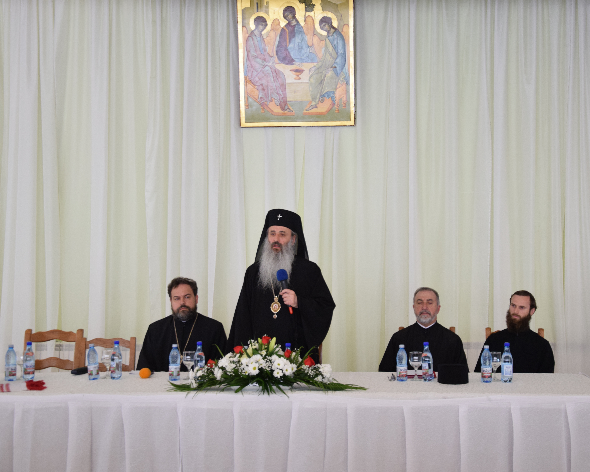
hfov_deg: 31.6
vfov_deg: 25.6
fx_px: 1040
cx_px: 345
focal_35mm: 60
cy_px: 235
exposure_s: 1/50
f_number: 4.5
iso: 1000
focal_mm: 35
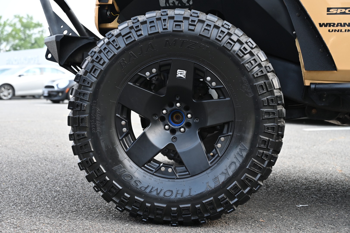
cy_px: 116
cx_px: 175
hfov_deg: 37.5
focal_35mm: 53
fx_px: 515
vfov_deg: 25.5
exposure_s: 1/250
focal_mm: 53
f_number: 4
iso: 280
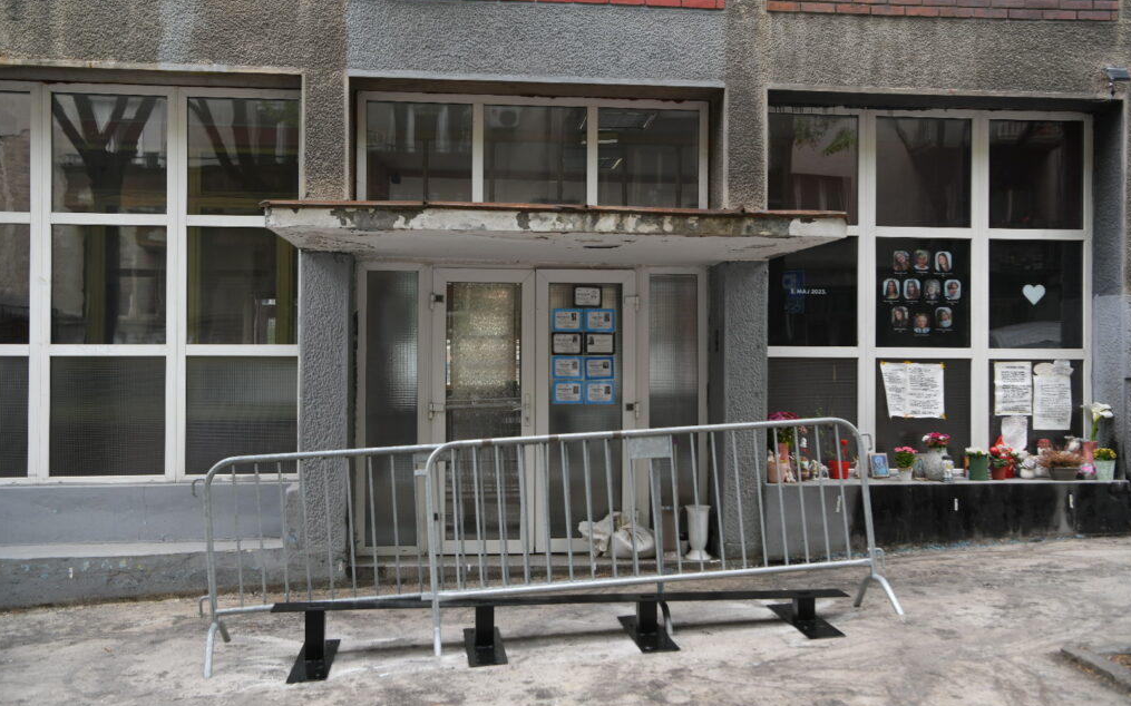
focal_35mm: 36
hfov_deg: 54.0
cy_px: 350
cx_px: 565
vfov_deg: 35.3
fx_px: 1109
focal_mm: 35
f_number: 4
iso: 400
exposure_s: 1/250
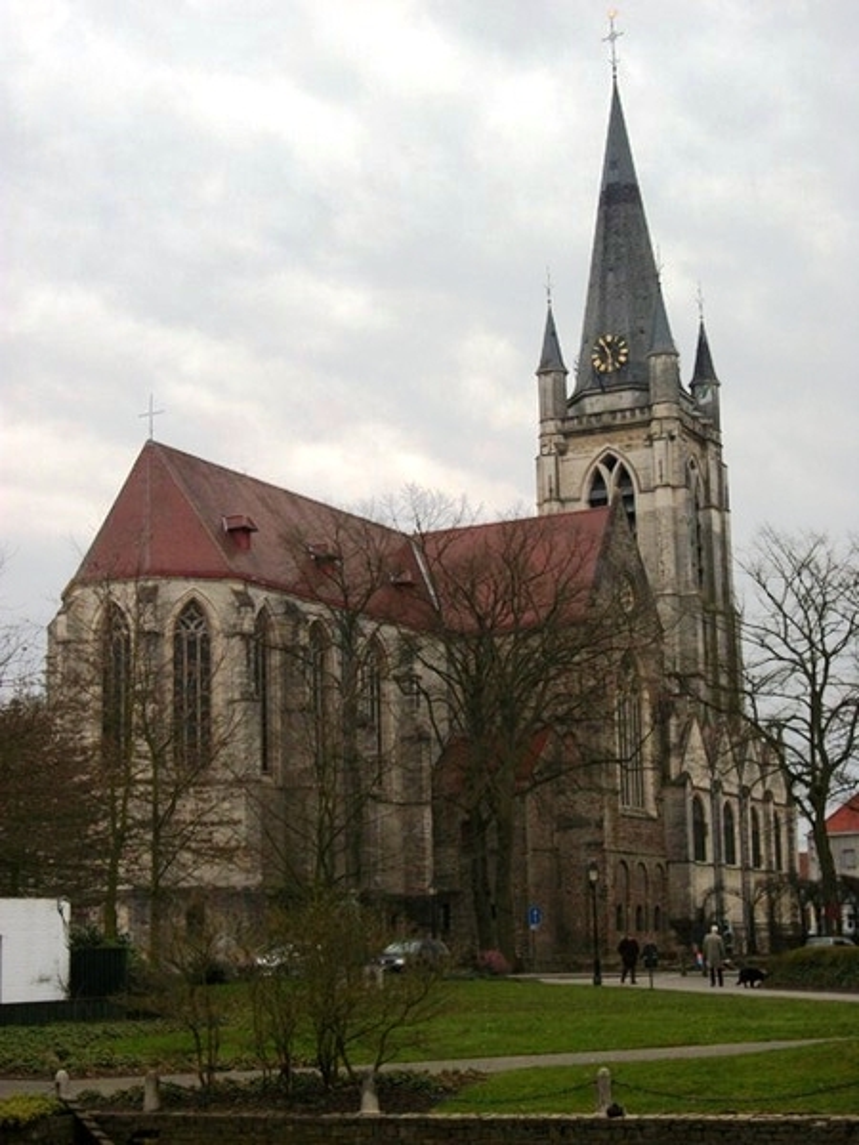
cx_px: 430
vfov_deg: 31.2
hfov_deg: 23.7
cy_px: 572
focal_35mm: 62
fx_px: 2051
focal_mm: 11
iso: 119
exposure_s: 1/100
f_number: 4.1
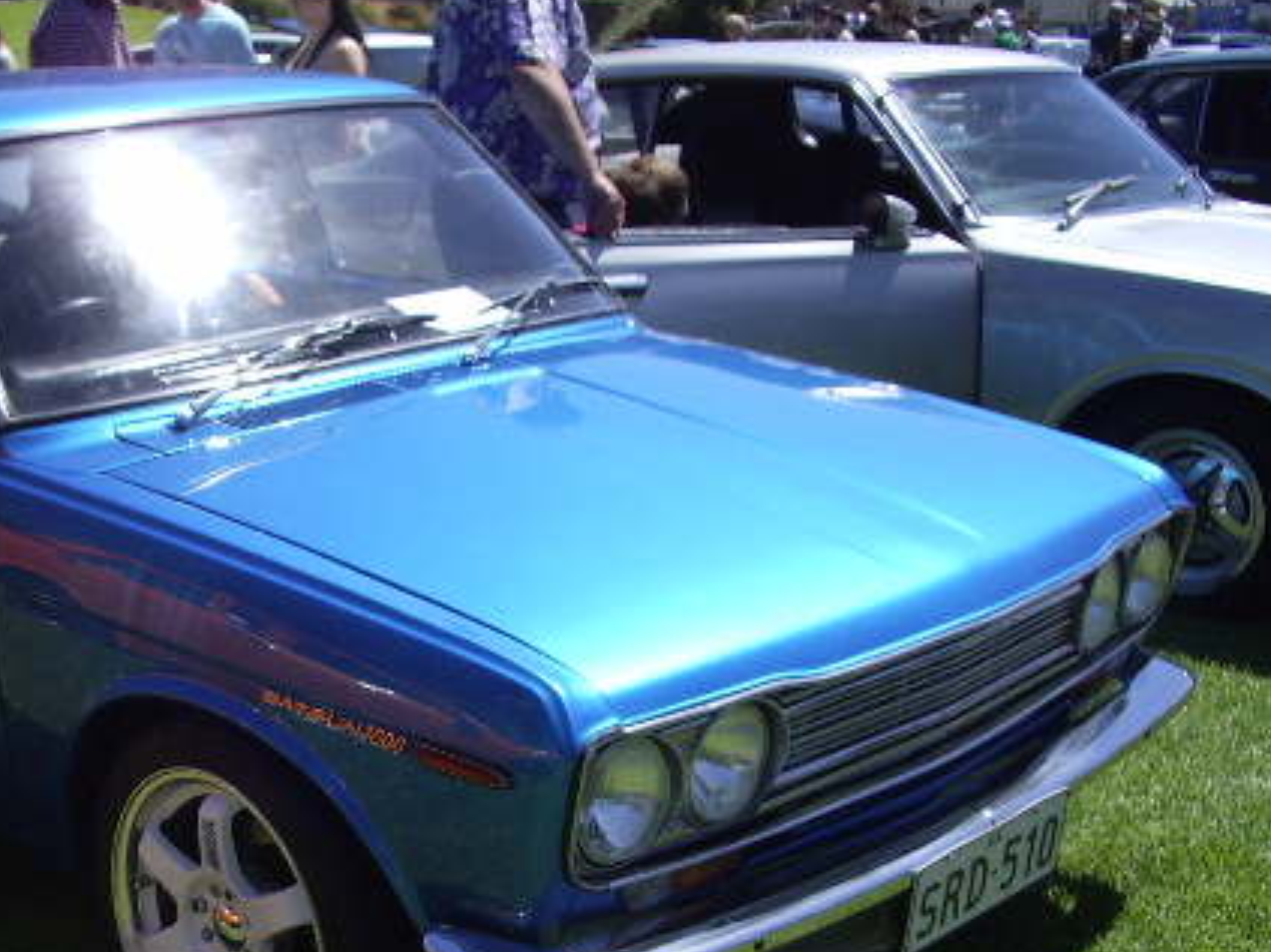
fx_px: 1945
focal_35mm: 53
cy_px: 679
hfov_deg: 35.4
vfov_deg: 27.2
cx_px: 322
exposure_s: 1/640
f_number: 4.3
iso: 80
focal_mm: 5.8
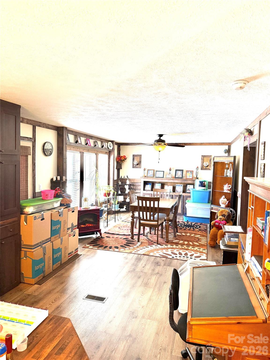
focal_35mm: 24
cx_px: 135
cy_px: 180
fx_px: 250
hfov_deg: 56.8
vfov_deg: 71.6
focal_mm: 6.76
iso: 400
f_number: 1.78
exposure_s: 1/120
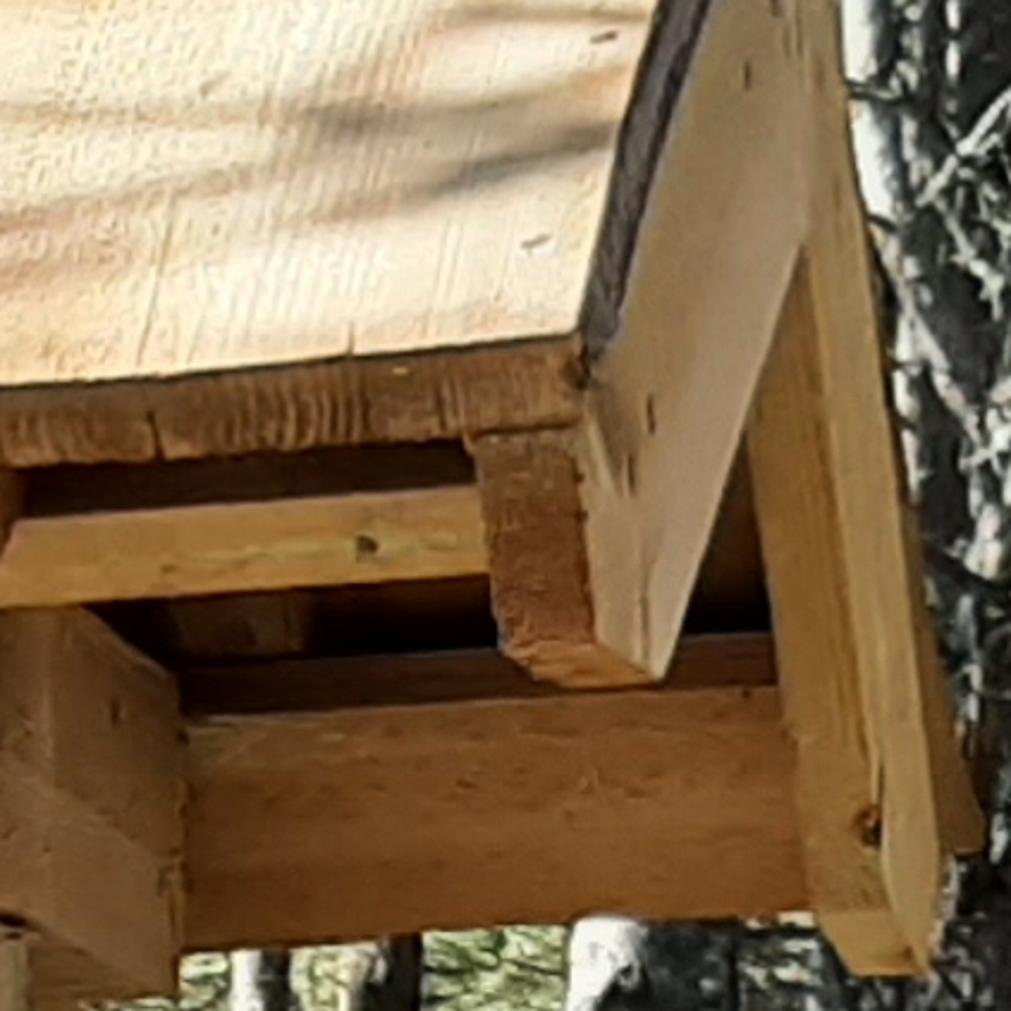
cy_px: 2055
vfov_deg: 7.6
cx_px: -652
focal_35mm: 219
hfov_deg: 7.8
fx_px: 7236
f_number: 1.7
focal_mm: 3.93
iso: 40
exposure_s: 1/358
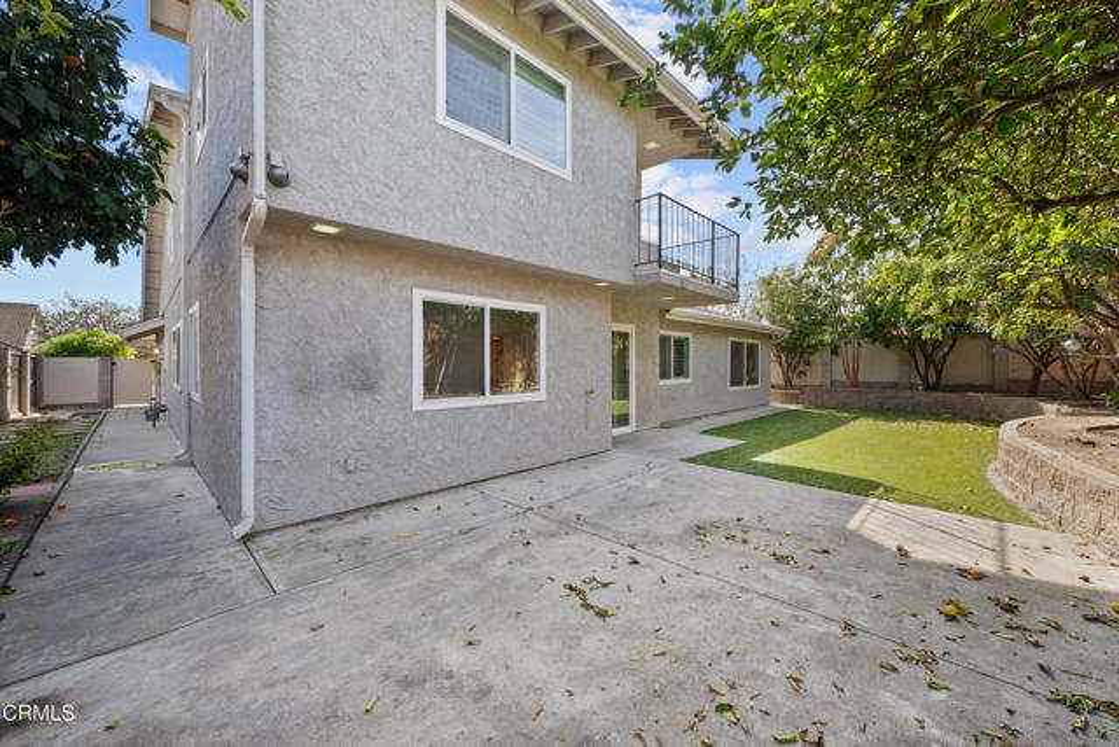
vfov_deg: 85.5
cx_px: 560
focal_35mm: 13
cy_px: 374
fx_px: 404
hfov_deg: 108.3
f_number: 9
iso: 250
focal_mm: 13
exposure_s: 1/80
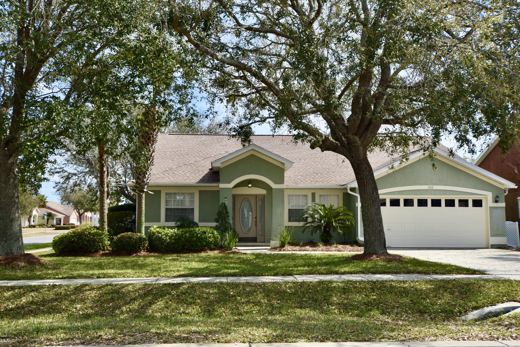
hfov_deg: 53.1
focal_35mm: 36
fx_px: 520
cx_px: 260
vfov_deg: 36.9
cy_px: 174
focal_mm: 24
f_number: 8
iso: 100
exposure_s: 1/250
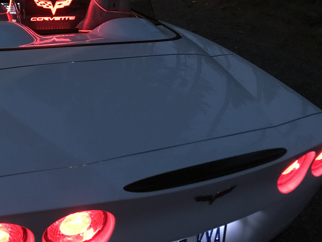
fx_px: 400
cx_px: 101
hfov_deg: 43.1
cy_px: 112
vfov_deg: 33.6
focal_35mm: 43
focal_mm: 3.99
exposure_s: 1/5
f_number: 1.8
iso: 100
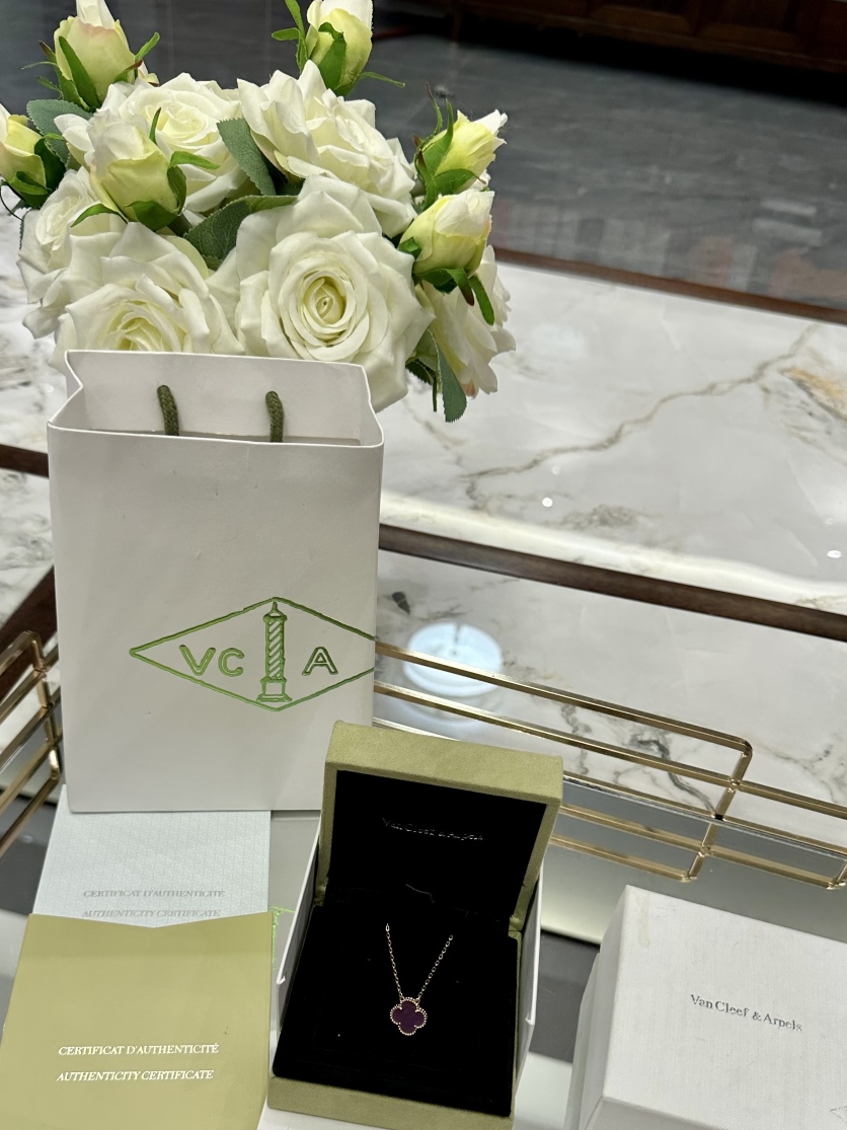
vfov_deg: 57.6
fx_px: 1012
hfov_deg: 45.4
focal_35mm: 31
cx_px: 392
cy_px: 708
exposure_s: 1/100
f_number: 1.78
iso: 125
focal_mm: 6.86
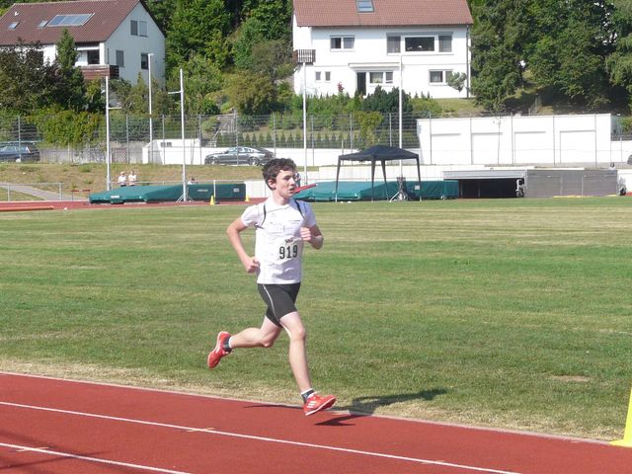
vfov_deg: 13.8
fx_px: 1954
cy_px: 237
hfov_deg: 18.4
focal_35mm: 107
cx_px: 316
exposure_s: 1/500
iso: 100
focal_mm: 11.1
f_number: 4
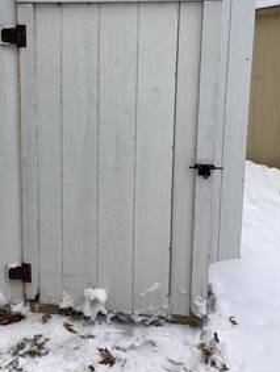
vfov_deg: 44.1
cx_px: 95
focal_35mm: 42
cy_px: 125
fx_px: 452
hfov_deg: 34.1
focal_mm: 3.3
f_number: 2.4
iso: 25
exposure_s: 1/264
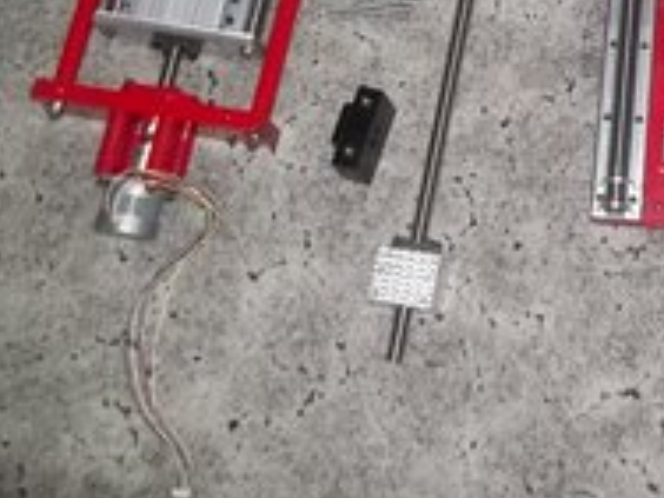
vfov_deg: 21.0
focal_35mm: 68
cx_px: 576
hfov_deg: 27.7
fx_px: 1304
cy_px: 28
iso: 250
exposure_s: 1/30
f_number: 2.9
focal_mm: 5.7
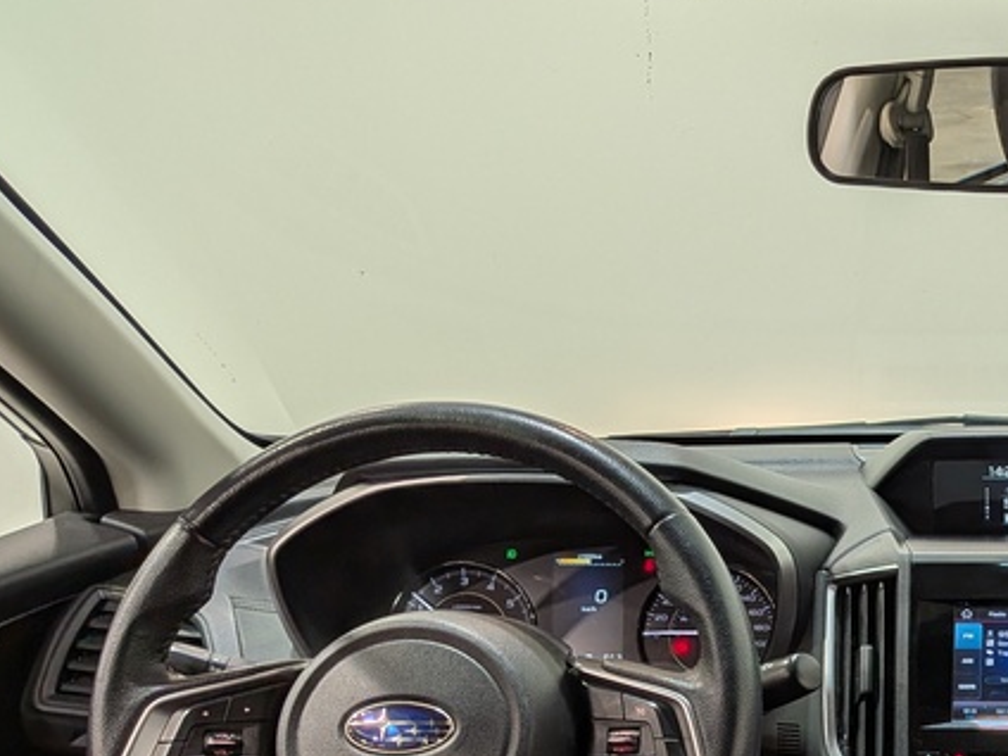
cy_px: 725
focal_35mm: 58
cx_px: 1113
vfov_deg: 24.3
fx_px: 1689
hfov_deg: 29.8
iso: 28
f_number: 1.7
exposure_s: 1/160
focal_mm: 4.53
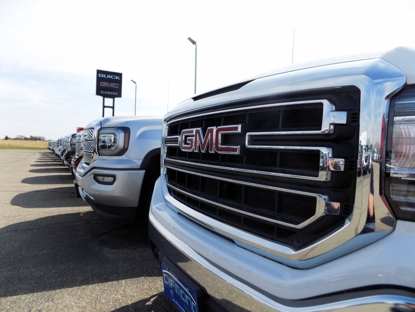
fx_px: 276
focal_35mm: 23
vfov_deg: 58.9
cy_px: 156
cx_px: 208
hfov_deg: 73.9
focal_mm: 4
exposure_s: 1/1000
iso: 80
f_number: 3.1
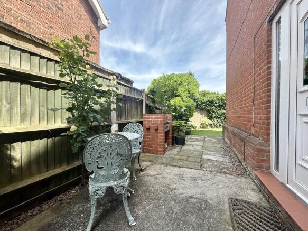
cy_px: 116
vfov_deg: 85.7
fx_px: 125
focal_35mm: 14
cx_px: 154
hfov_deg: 102.1
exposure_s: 1/679
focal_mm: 2.22
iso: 64
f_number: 2.2
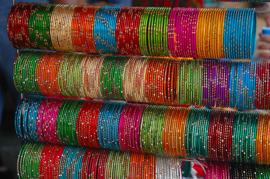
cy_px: 90
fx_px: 618
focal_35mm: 82
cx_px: 135
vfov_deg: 16.5
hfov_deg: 24.6
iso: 200
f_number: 5.6
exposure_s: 1/125
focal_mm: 55
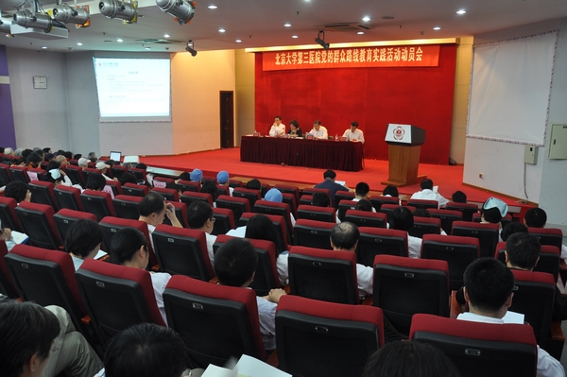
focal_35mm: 32
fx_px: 496
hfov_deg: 59.5
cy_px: 188
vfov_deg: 41.6
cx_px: 284
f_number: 7.1
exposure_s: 1/13
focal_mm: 21
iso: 500
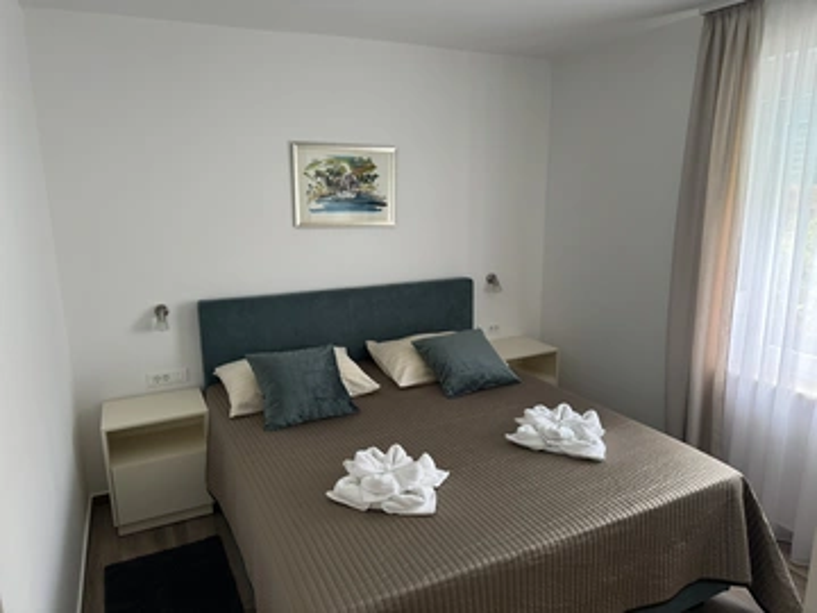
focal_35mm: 24
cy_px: 306
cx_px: 408
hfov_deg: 71.6
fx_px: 566
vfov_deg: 56.8
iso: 160
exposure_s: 1/121
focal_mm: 6.76
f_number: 1.78
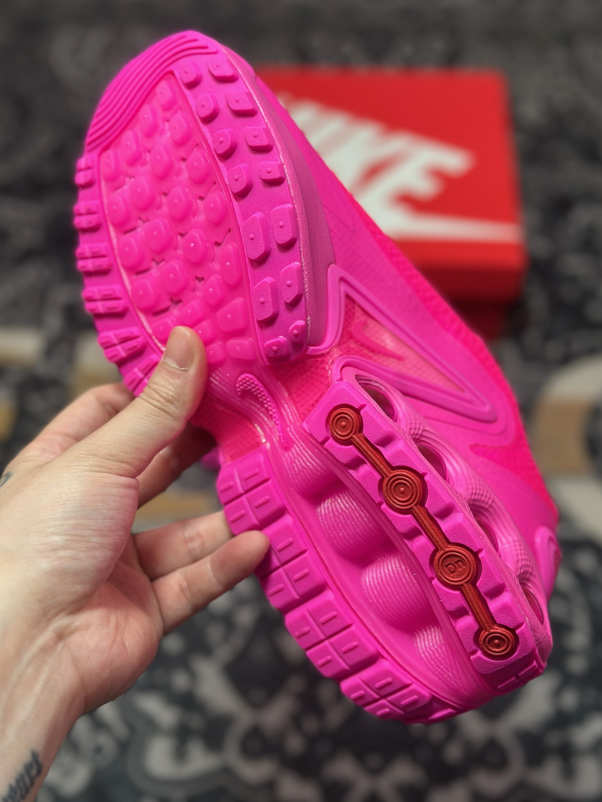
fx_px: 1136
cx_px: 303
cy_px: 393
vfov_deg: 38.9
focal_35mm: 49
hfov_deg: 29.7
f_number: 1.78
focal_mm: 6.86
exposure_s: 1/430
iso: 80
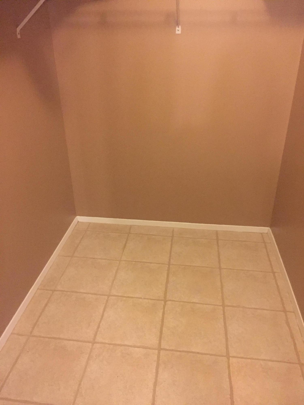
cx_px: 152
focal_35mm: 29
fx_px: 340
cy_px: 202
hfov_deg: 48.2
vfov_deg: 61.7
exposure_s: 1/15
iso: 400
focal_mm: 4.15
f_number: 2.2
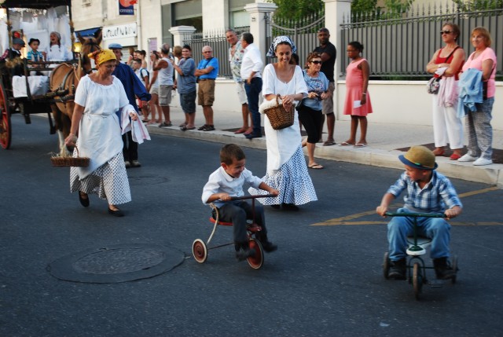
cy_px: 168
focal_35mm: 51
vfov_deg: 26.6
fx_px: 714
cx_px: 252
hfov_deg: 38.8
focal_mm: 34
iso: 200
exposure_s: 1/80
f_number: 5
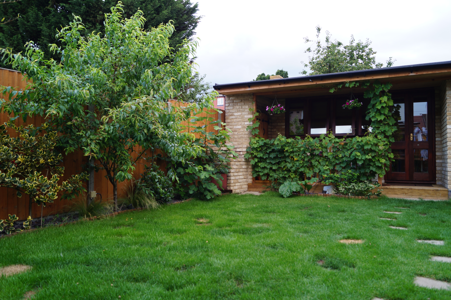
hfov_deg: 67.4
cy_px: 150
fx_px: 338
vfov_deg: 47.9
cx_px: 226
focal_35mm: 27
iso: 100
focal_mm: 18
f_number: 4
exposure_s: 1/60
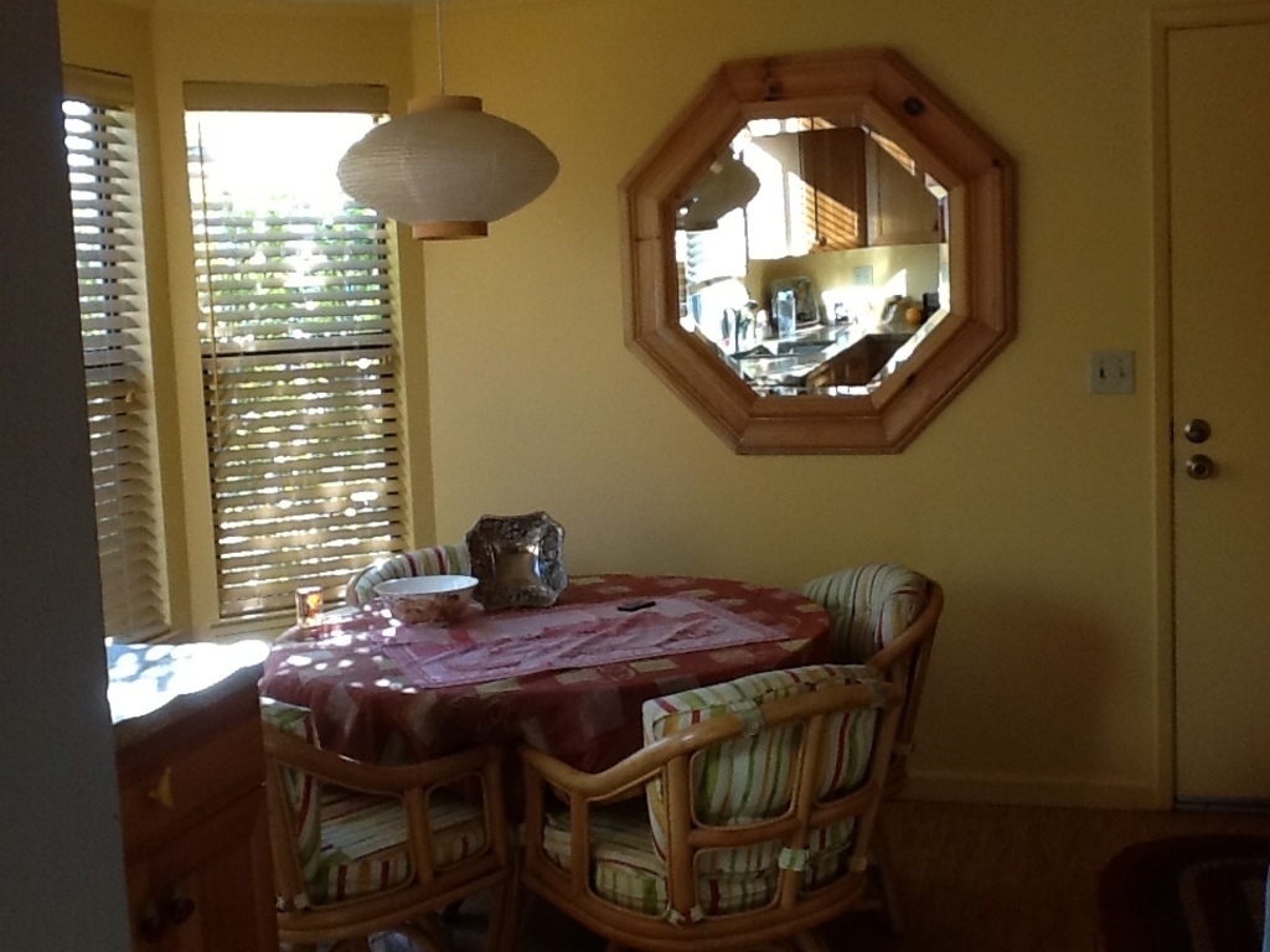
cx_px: 635
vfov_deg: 44.2
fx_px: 1174
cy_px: 476
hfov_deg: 56.8
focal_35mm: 32
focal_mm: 2.03
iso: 100
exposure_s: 1/120
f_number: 2.4
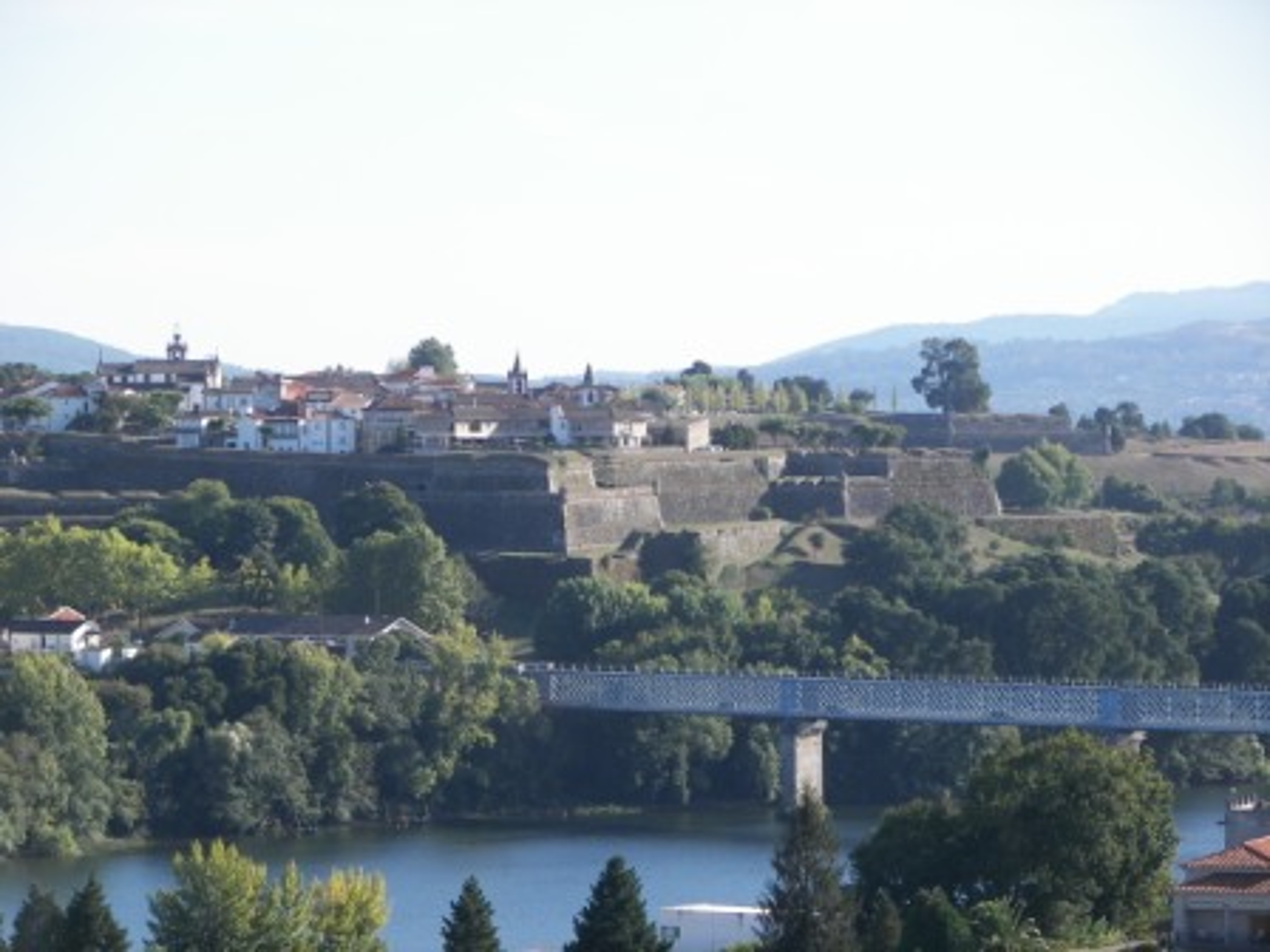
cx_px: 635
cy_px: 476
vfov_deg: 8.3
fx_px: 6567
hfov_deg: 11.0
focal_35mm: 179
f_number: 3.6
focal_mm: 29.8
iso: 50
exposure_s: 1/320
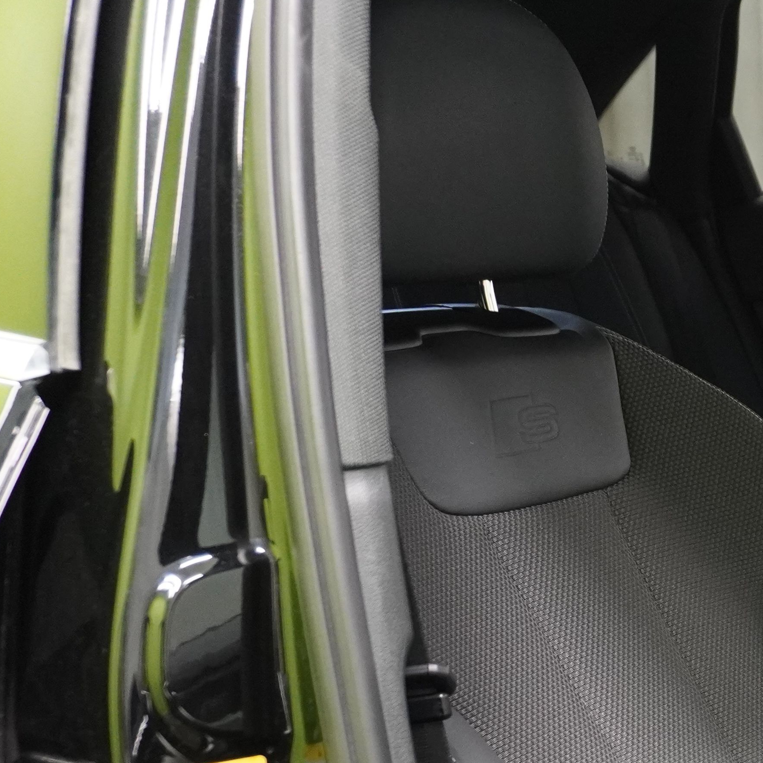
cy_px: 725
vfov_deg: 24.1
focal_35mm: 69
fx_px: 1721
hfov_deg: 21.6
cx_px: 1085
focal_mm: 16
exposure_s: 1/30
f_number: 3.5
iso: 1600
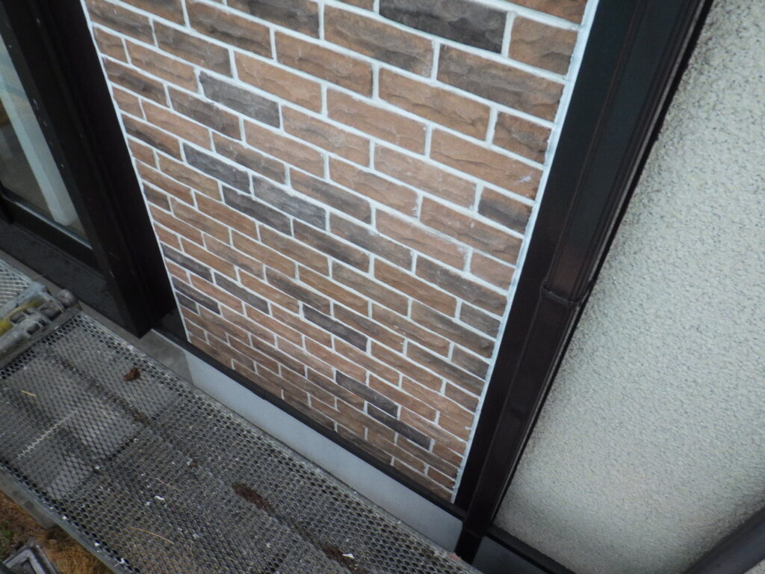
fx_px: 619
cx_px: 382
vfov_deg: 49.7
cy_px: 287
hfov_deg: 63.4
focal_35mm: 28
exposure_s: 1/60
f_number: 3.5
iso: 320
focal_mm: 5
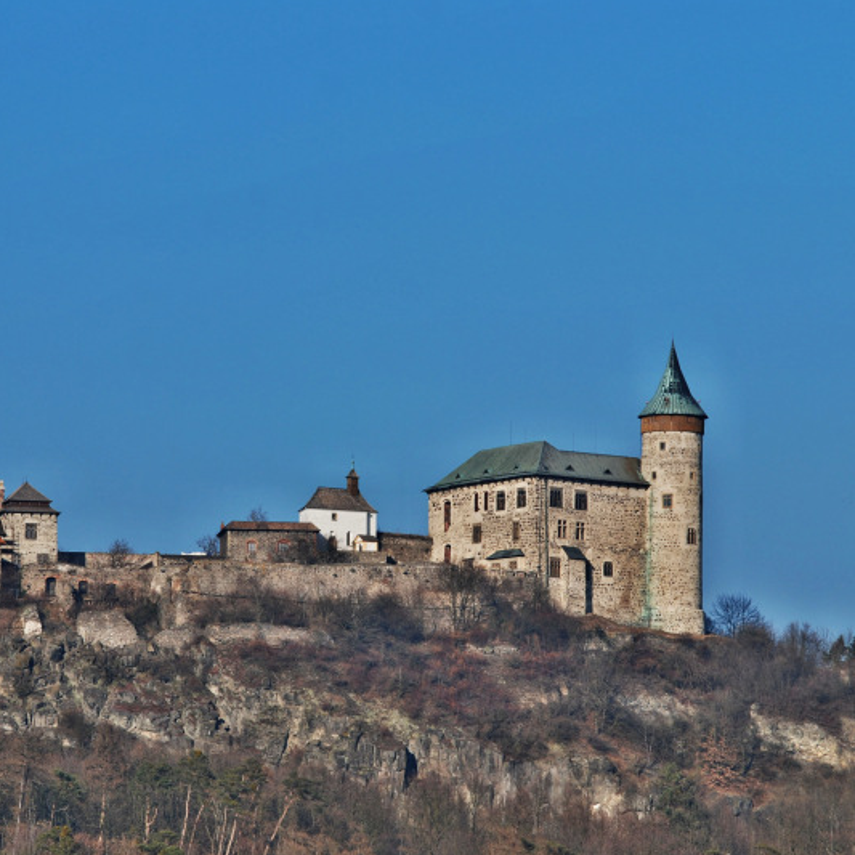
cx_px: 329
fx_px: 6958
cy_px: 427
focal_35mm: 249
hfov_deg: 7.0
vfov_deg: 7.0
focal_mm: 130
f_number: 6.3
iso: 100
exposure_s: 1/125
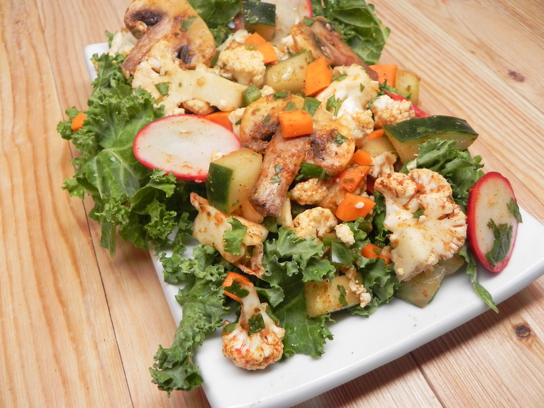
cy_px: 204
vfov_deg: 48.2
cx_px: 272
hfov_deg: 61.7
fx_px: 456
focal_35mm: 29
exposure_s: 1/51.3
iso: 160
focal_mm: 5.2
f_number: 2.8
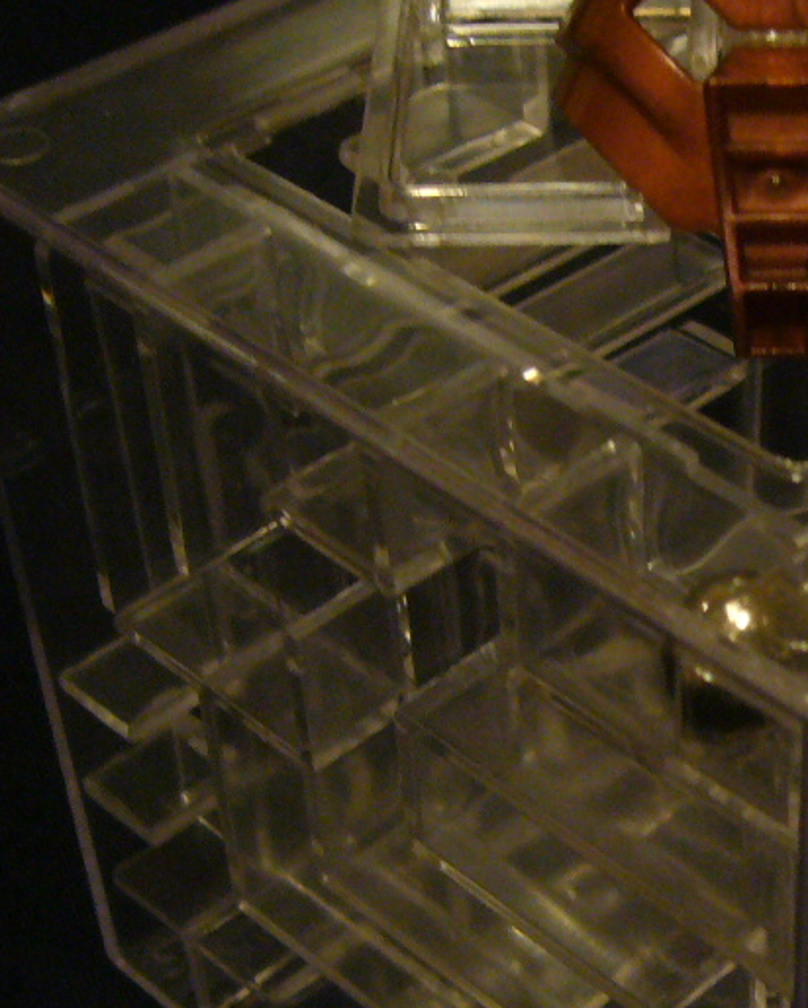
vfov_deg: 22.4
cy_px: 641
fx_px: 2538
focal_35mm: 85
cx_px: 783
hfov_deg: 17.7
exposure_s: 1/8
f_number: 2.8
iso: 200
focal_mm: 5.8
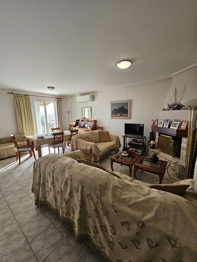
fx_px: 99
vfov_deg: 106.2
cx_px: 98
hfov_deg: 89.9
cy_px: 131
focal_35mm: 13
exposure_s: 1/50
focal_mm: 2.2
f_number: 2.2
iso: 125
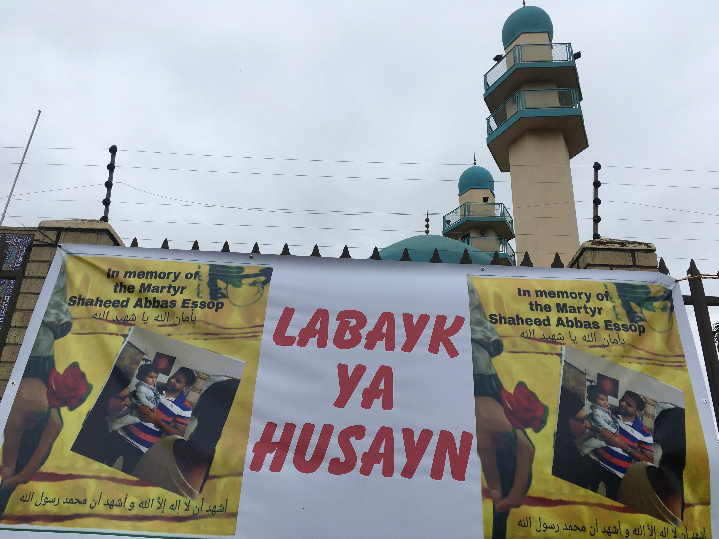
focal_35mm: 29
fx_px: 602
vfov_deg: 48.2
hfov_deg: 61.7
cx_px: 360
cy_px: 270
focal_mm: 4.15
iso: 25
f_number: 2.2
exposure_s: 1/450
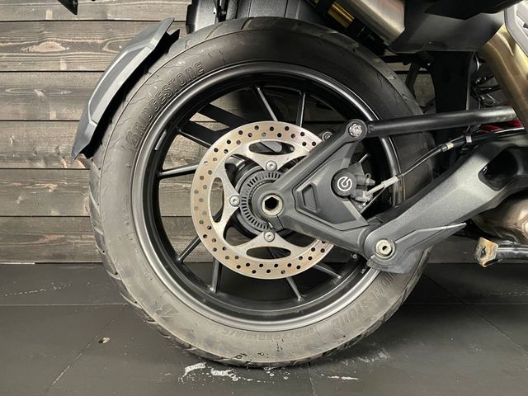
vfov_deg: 53.1
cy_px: 198
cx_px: 264
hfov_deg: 67.3
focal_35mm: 26
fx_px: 397
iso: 500
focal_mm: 4.2
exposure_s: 1/33
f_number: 1.6
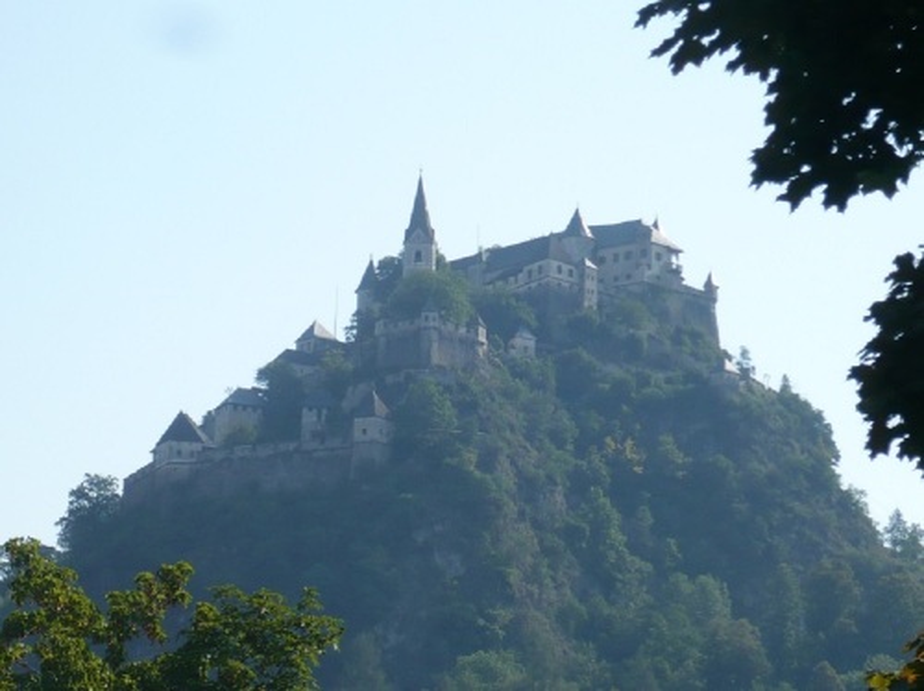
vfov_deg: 10.3
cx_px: 462
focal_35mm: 144
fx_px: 3840
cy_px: 346
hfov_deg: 13.7
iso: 100
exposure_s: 1/500
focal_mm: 17.4
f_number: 5
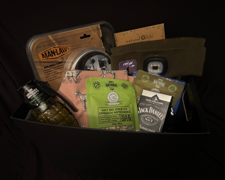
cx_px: 116
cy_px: 92
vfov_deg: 54.9
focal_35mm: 26
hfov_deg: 66.0
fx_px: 173
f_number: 1.78
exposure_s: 1/30
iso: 1250
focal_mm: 6.76
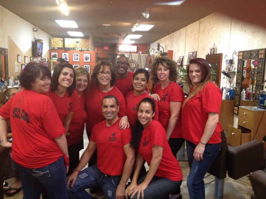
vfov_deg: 40.7
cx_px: 133
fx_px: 269
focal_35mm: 35
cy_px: 100
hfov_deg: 52.6
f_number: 2.4
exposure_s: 1/20
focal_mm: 4.28
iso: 250
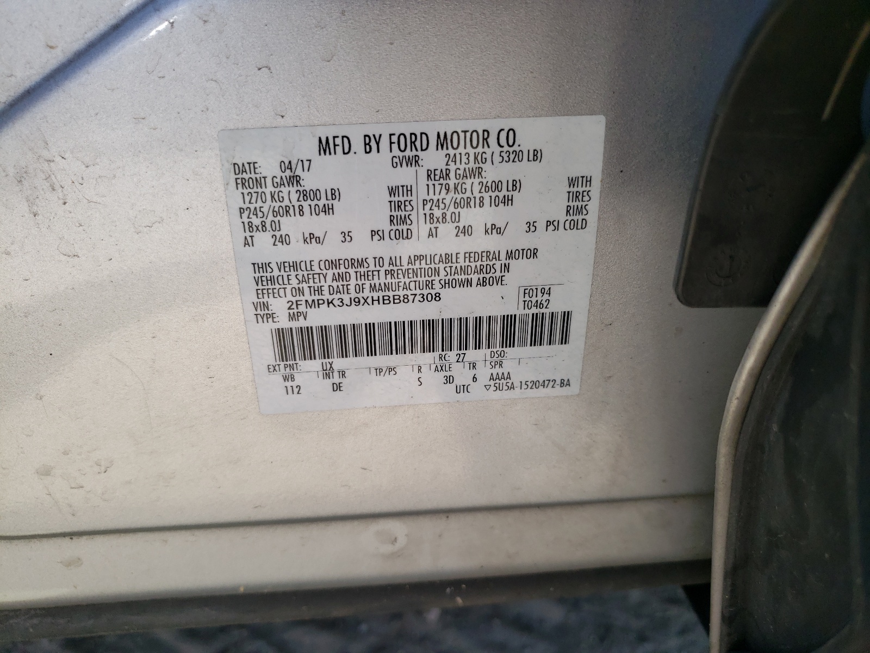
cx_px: 435
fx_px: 653
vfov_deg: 53.1
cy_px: 326
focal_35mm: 26
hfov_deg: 67.3
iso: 50
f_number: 1.5
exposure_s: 1/909
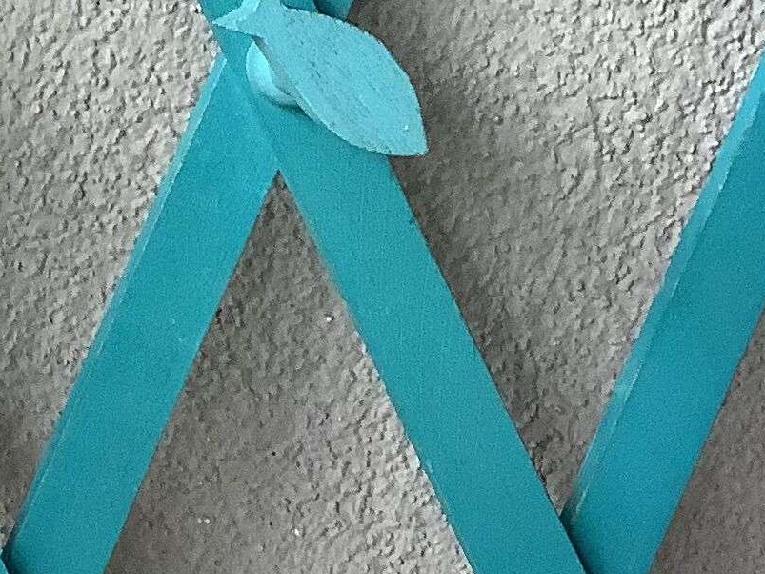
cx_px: -93
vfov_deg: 11.7
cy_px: 114
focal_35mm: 126
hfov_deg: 15.2
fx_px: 2784
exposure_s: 1/120
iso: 80
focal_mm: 3.3
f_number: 2.4
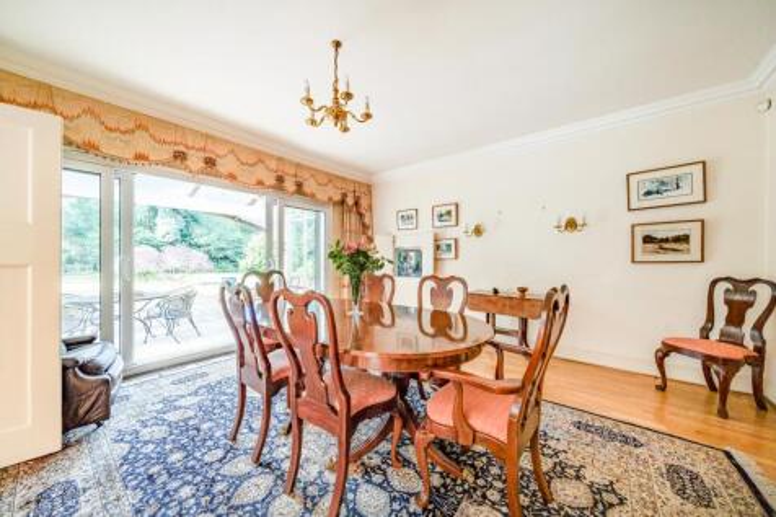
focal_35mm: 12
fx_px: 259
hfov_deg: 112.6
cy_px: 258
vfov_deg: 90.0
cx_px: 388
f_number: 8
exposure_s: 1/30
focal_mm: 12
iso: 100
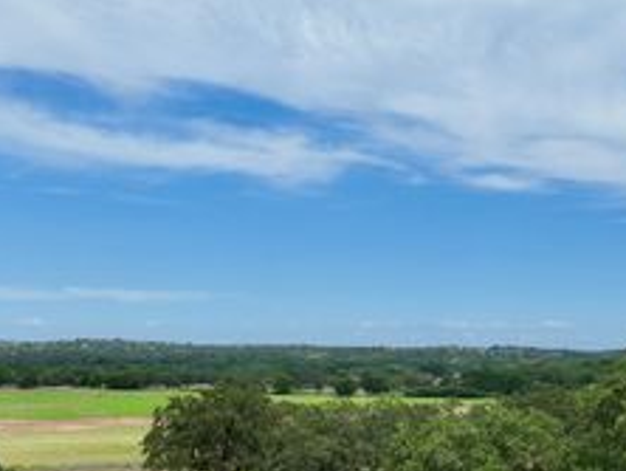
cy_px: 368
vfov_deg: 26.6
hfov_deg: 34.8
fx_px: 978
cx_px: 468
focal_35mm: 54
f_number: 2.8
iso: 140
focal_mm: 12.29
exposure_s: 1/2500
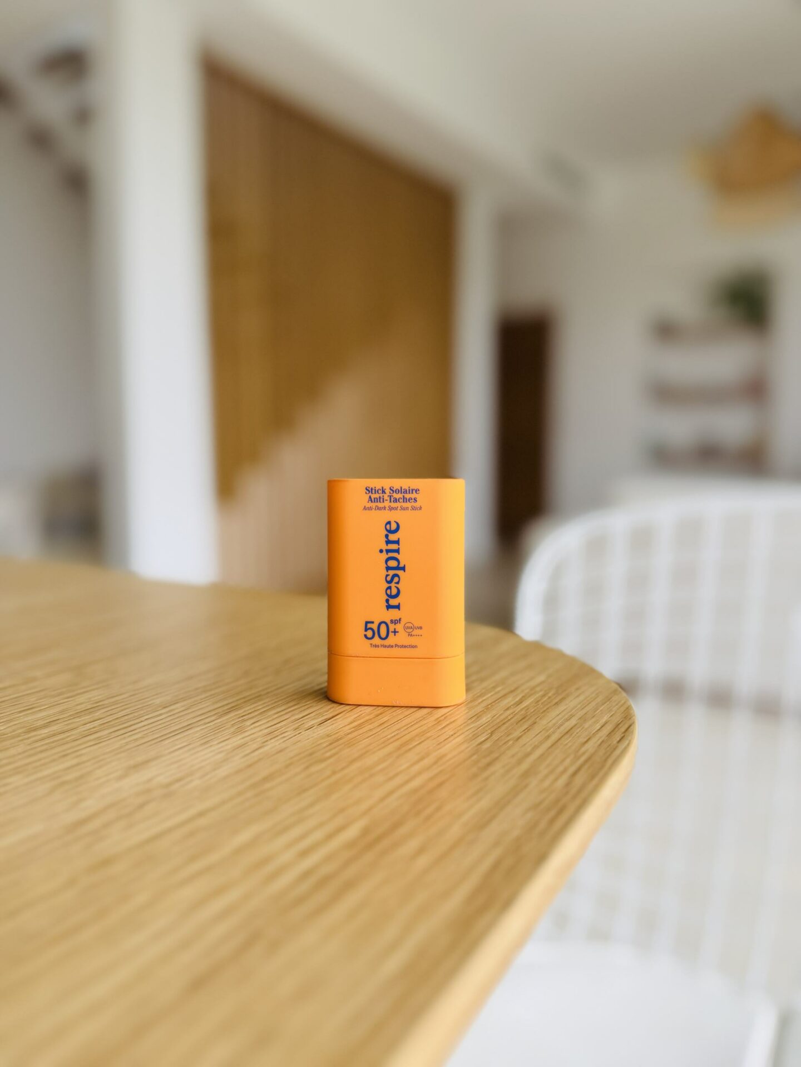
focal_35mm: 24
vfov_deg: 71.6
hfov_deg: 56.8
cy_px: 534
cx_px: 400
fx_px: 740
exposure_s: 1/121
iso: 125
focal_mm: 6.76
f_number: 1.78
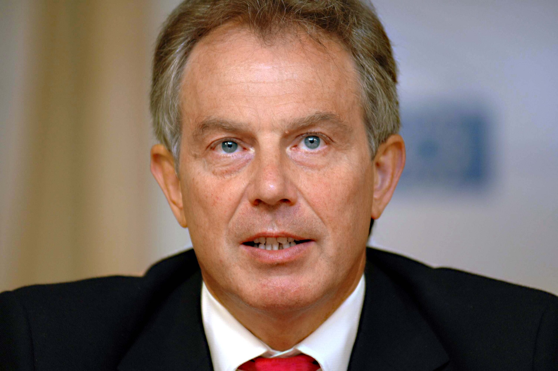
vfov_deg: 4.6
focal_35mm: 300
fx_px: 4646
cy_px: 186
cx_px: 279
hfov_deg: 6.9
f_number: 2.8
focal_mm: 200
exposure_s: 1/160
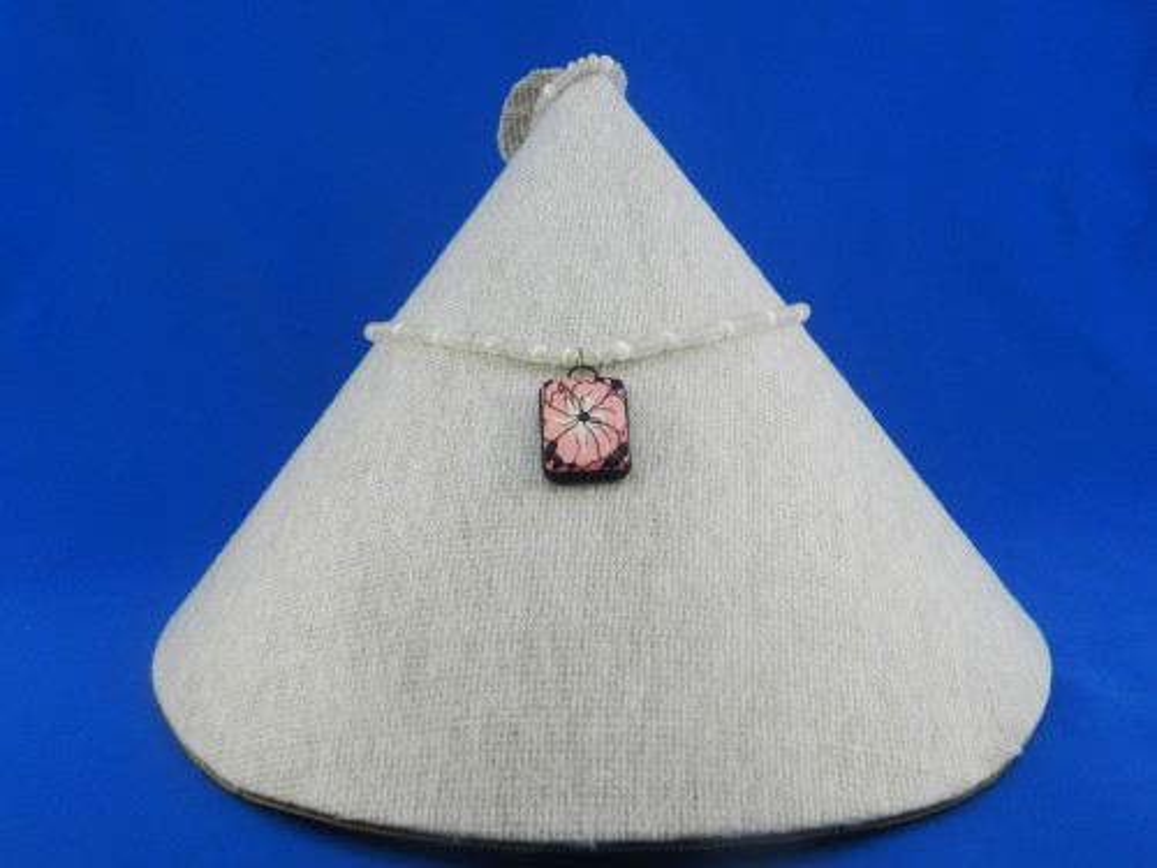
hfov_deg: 36.2
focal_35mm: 53
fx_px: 1771
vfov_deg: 27.5
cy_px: 434
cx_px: 578
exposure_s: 1/30
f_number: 4.4
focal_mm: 9.4
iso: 250
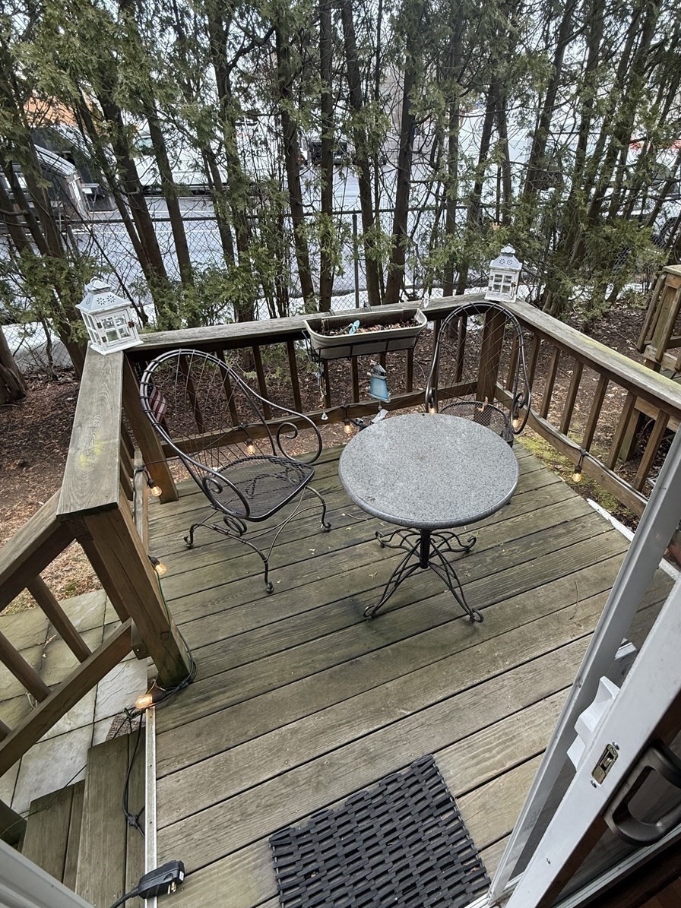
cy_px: 446
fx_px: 472
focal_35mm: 18
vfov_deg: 87.8
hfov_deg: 71.0
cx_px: 401
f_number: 2.2
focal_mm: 2.22
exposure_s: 1/120
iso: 80
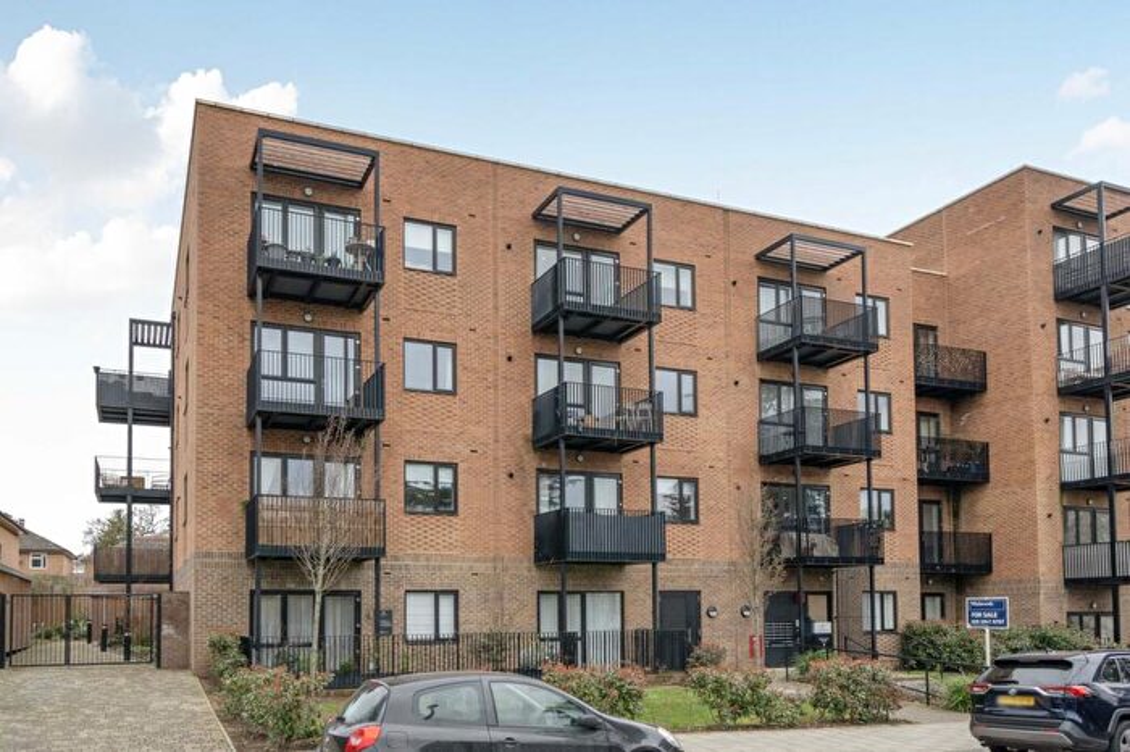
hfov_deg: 73.8
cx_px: 565
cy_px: 376
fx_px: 753
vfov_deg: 53.1
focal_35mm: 24
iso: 400
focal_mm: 16
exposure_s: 1/100
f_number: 8
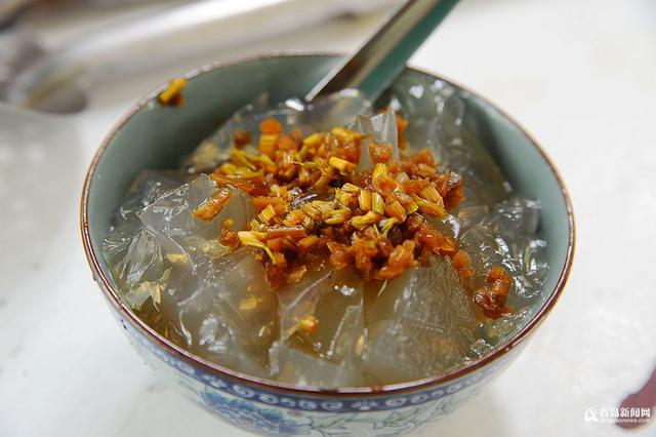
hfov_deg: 27.0
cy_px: 218
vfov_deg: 18.2
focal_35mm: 75
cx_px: 328
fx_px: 1366
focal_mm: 75
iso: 800
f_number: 5.6
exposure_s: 1/40
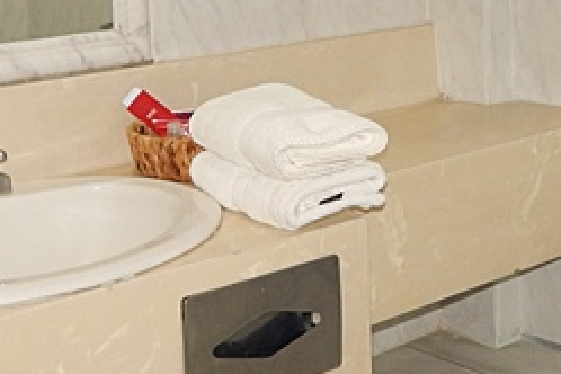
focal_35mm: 77
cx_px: 394
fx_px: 1200
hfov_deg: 26.1
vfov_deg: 17.2
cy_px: -27
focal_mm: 4
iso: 200
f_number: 3
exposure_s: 1/30
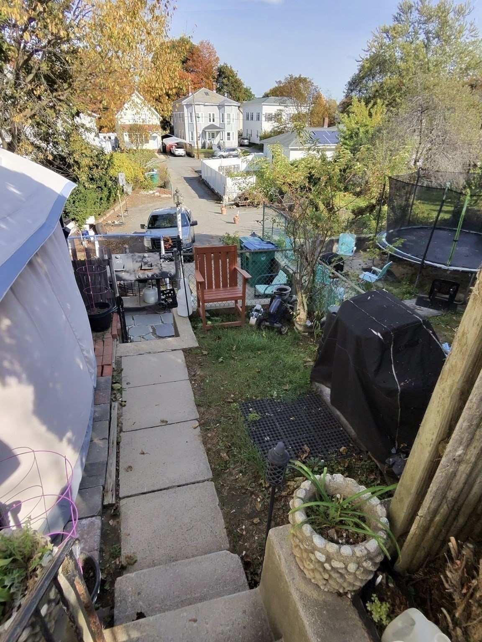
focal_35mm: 13
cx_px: 241
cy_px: 321
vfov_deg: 106.2
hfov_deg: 89.9
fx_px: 241
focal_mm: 2.24
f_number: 2.2
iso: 54
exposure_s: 1/588
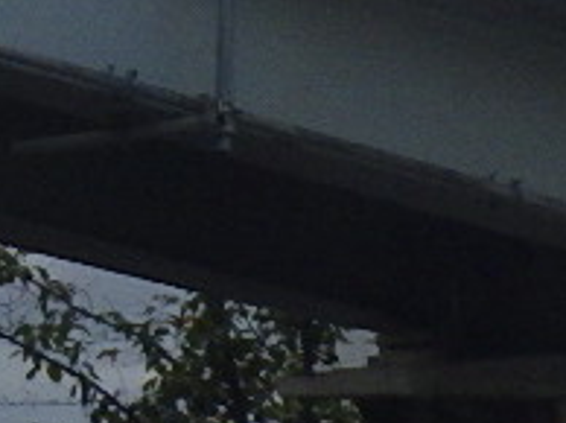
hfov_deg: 9.5
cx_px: -817
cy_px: -353
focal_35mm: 185
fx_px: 3021
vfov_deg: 7.7
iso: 250
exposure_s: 1/1000
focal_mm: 5
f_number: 4.2
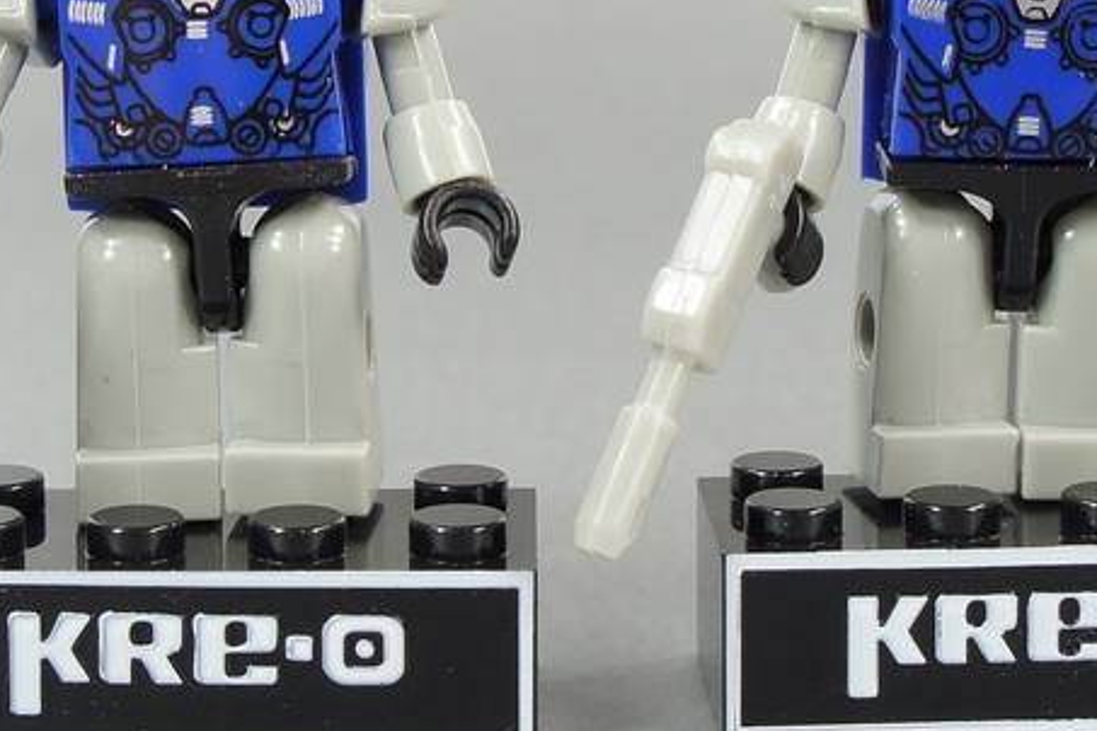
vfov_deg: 17.8
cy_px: 167
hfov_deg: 26.6
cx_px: 564
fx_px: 2319
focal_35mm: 76
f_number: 8
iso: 400
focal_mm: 23
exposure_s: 1/60
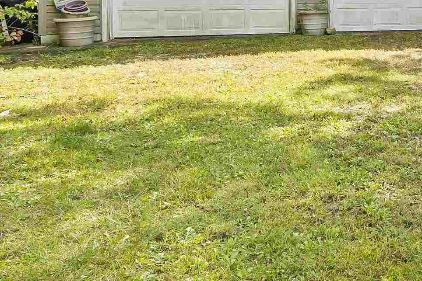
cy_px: -9
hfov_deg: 27.3
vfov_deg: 25.0
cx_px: 629
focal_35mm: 51
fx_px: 598
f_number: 8
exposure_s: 1/15
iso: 100
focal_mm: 16
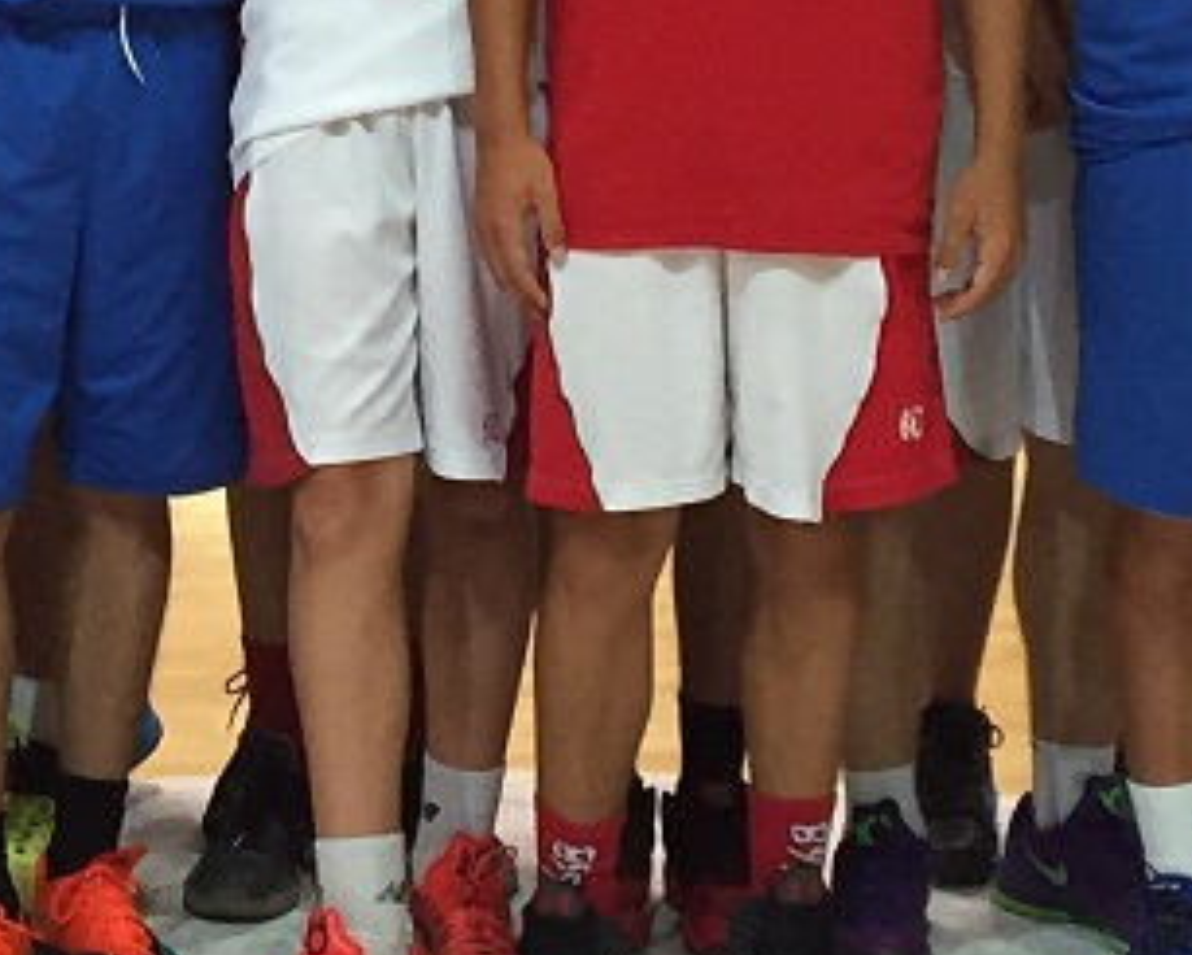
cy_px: -66
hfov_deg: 12.6
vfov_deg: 10.1
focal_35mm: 151
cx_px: 70
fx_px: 5329
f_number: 2.2
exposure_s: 1/33
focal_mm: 4.15
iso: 125
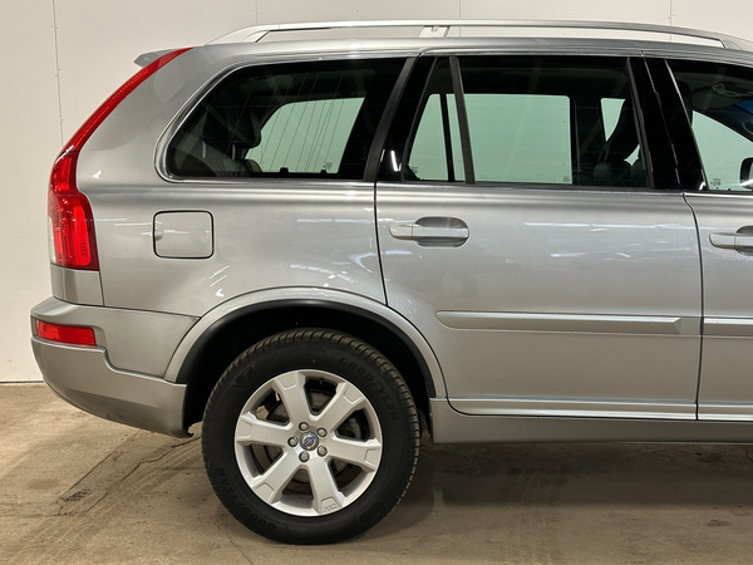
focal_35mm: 48
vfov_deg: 30.3
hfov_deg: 39.7
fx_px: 1044
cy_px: 282
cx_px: 376
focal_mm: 6.86
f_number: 1.8
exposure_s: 1/50
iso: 160
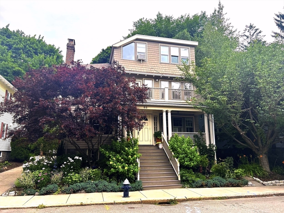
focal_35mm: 26
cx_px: 142
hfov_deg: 67.3
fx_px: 213
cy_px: 106
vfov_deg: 53.1
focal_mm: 5.7
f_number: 1.5
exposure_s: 1/853
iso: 50
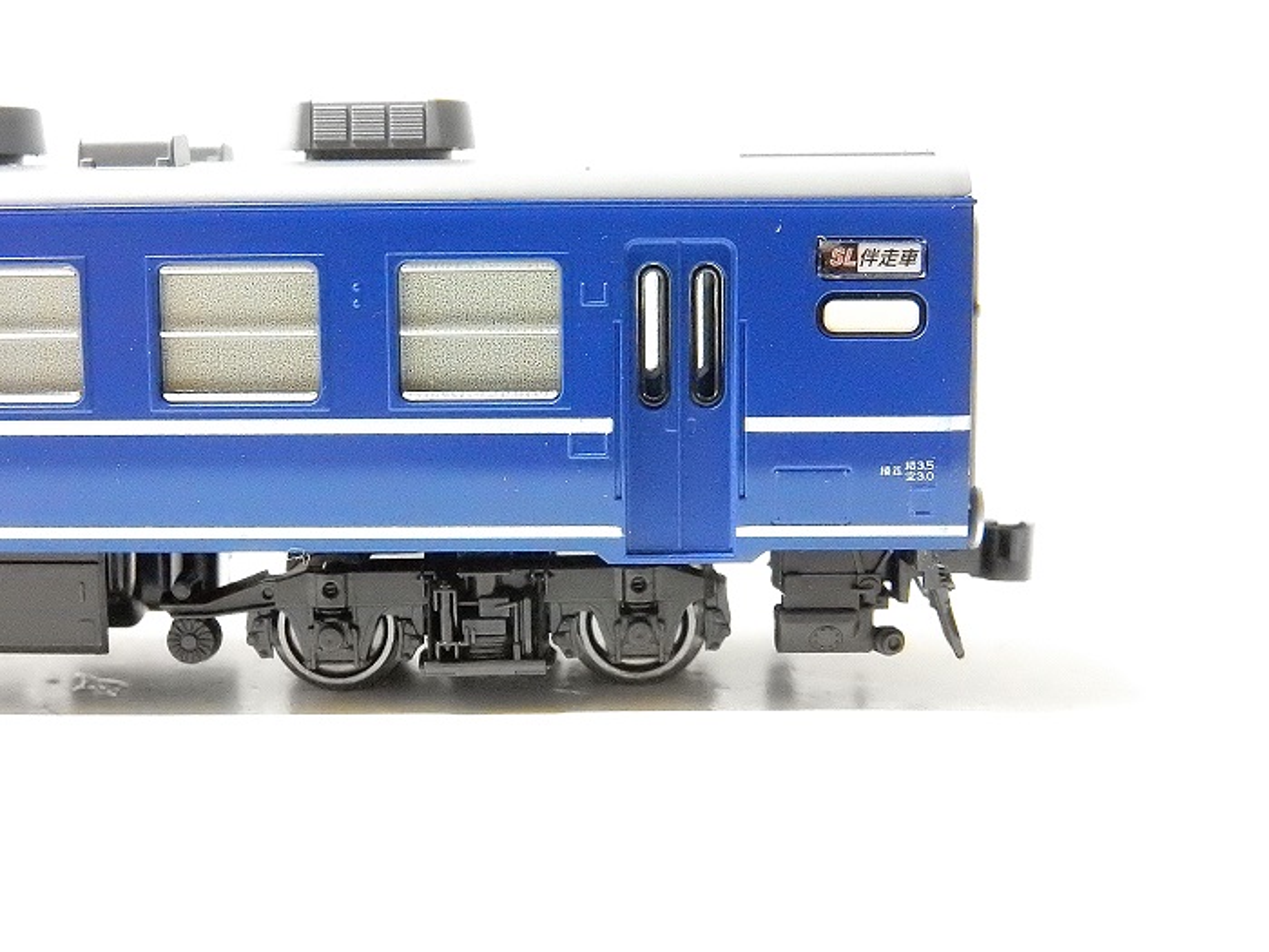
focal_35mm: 51
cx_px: 634
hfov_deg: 37.5
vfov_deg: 28.6
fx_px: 1870
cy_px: 476
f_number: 4.5
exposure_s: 1/50
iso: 3200
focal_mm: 9
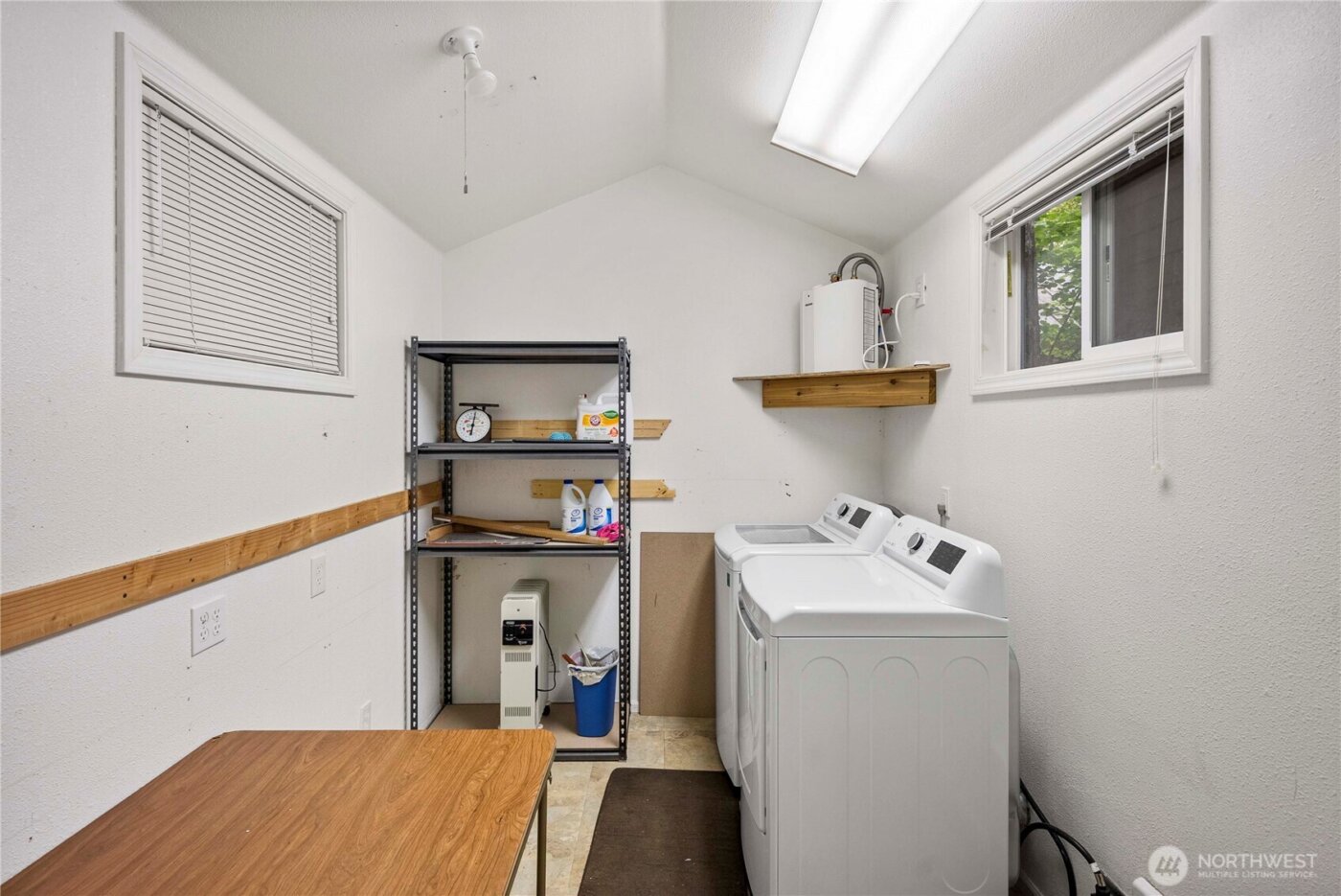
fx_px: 596
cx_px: 670
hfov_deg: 96.7
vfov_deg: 73.8
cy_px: 448
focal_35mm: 16
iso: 80
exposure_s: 1/30
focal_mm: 16
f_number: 7.1
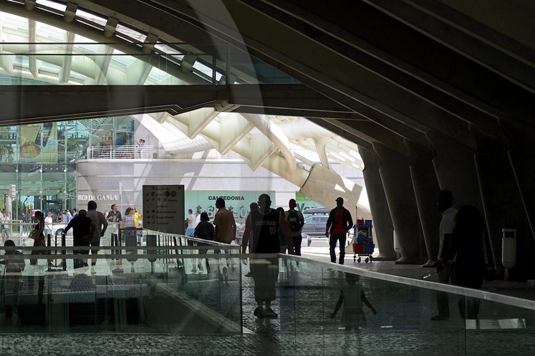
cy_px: 163
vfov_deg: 9.1
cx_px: -27
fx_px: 2228
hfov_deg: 13.5
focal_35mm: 150
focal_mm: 70
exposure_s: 1/320
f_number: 5
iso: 200
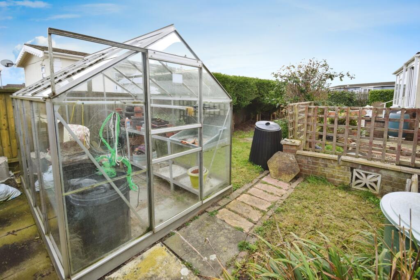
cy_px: 140
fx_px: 175
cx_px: 210
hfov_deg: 100.4
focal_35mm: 15
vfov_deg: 77.3
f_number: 7.1
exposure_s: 1/200
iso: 400
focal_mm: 10
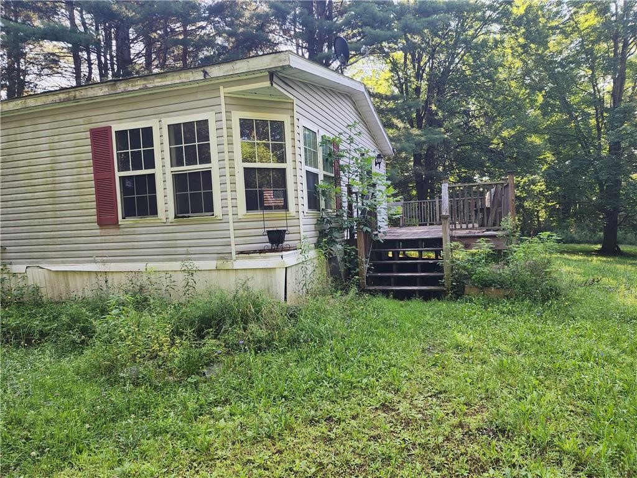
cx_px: 318
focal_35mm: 23
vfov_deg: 58.9
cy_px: 239
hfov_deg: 73.9
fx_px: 423
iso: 40
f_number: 1.8
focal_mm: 6.4
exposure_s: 1/180
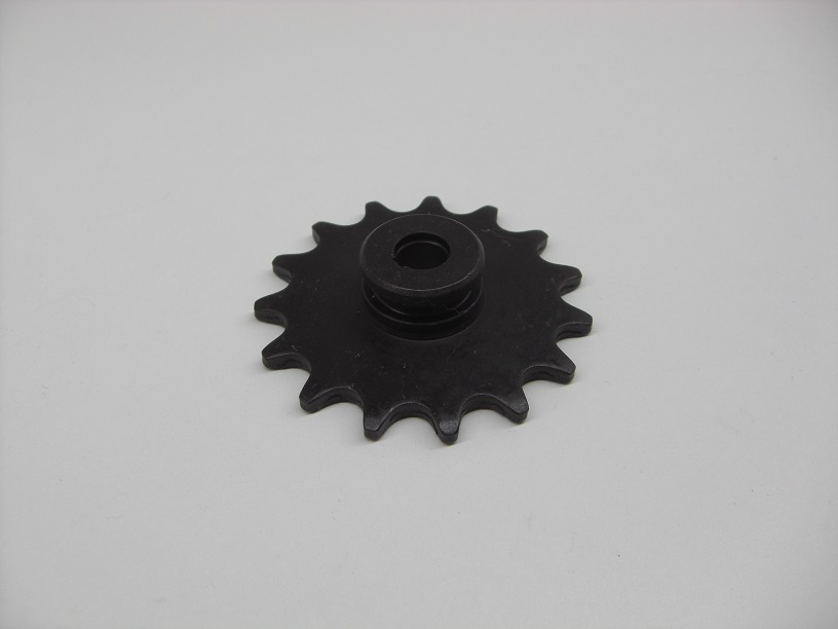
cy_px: 314
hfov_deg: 49.0
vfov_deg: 37.7
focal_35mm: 38
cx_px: 419
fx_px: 920
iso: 64
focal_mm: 6.2
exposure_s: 1/100
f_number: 2.7
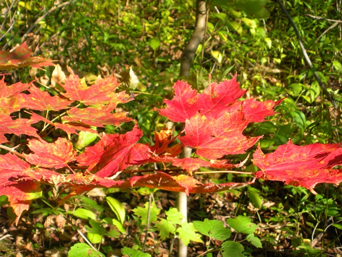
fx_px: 632
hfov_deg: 30.3
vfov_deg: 22.9
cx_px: 171
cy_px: 128
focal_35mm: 64
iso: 72
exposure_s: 1/125
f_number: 4.6
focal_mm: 11.2
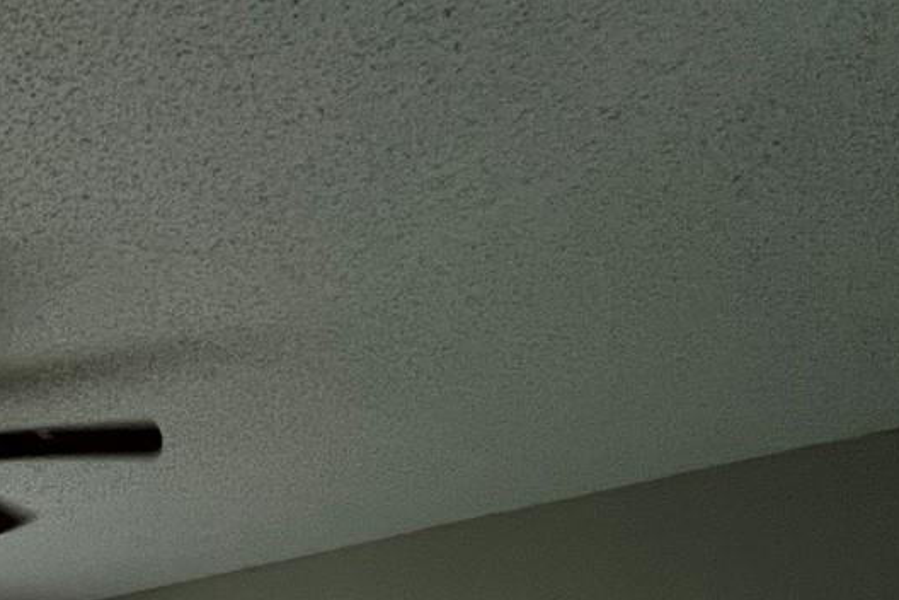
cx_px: -278
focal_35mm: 41
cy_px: 941
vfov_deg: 24.2
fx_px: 1024
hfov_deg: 33.8
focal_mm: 1.57
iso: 160
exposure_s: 1/60
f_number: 1.8
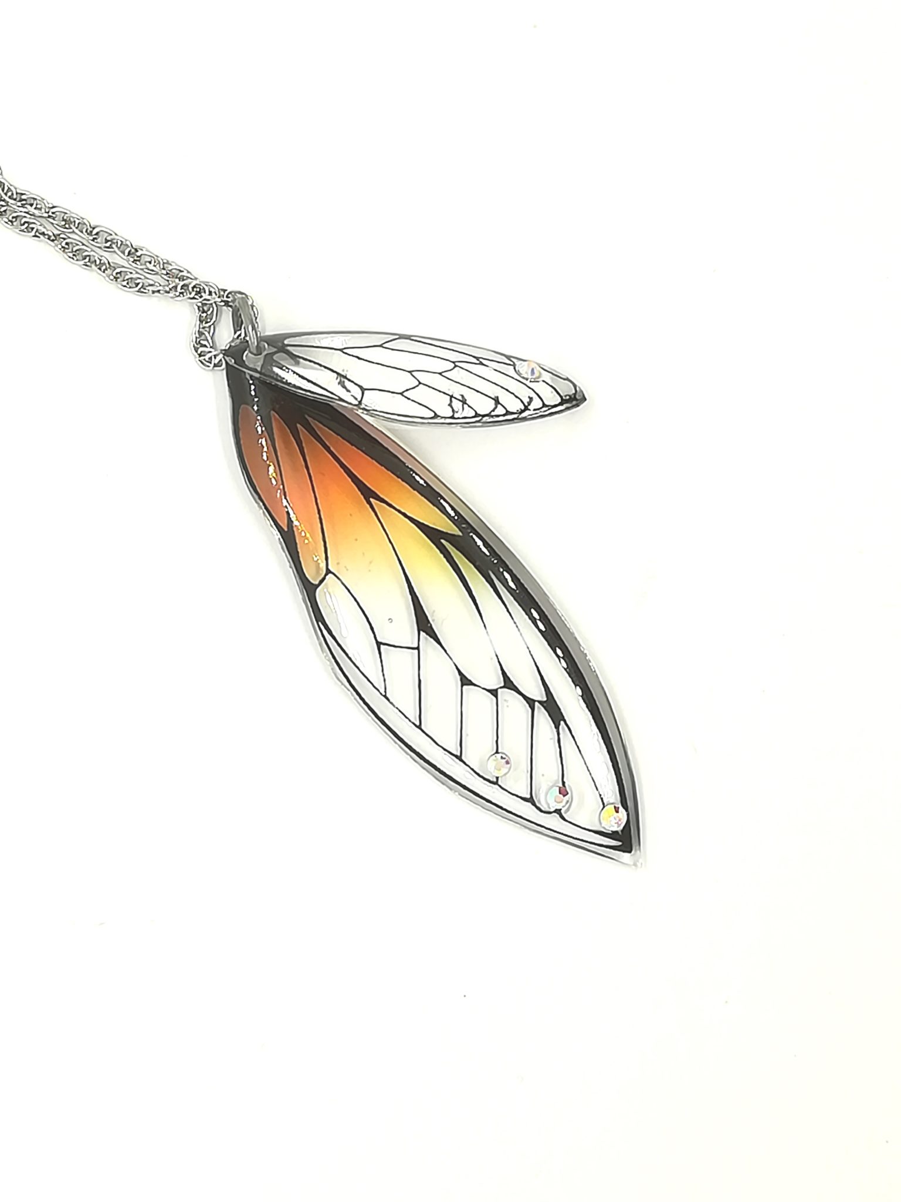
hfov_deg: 20.4
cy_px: 601
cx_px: 450
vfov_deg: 27.0
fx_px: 2499
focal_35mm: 72
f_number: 2.2
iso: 80
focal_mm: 3.83
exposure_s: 1/100
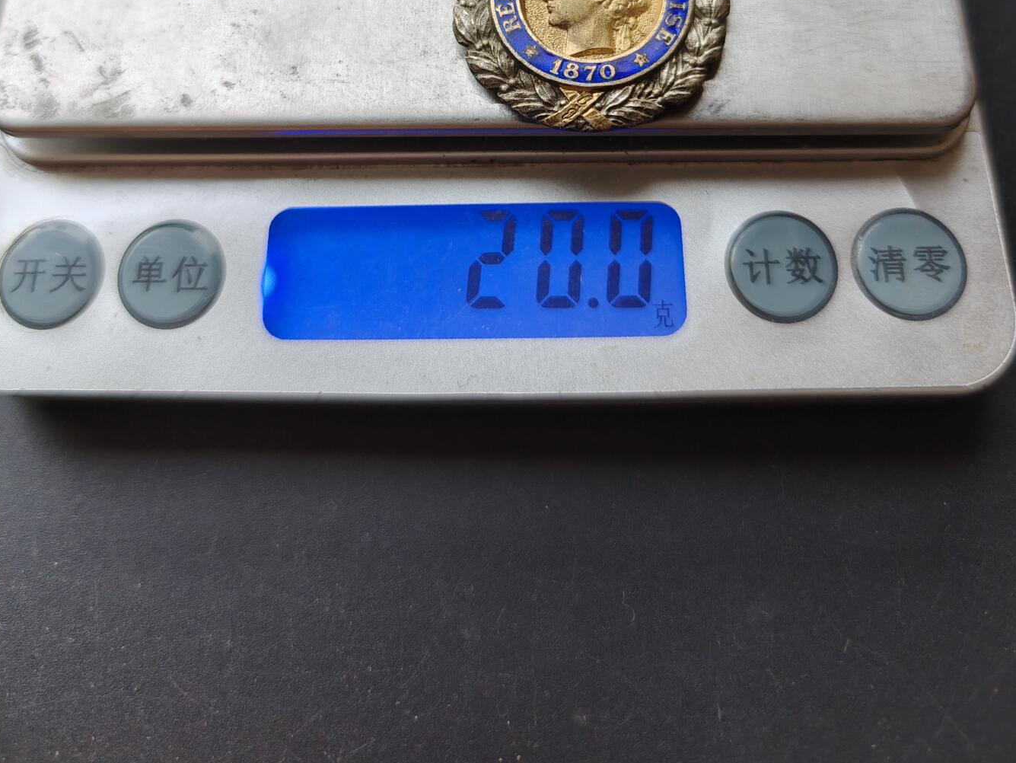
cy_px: 101
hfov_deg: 58.3
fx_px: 910
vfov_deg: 42.4
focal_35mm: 31
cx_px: 508
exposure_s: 1/195
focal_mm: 6.06
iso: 250
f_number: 1.6
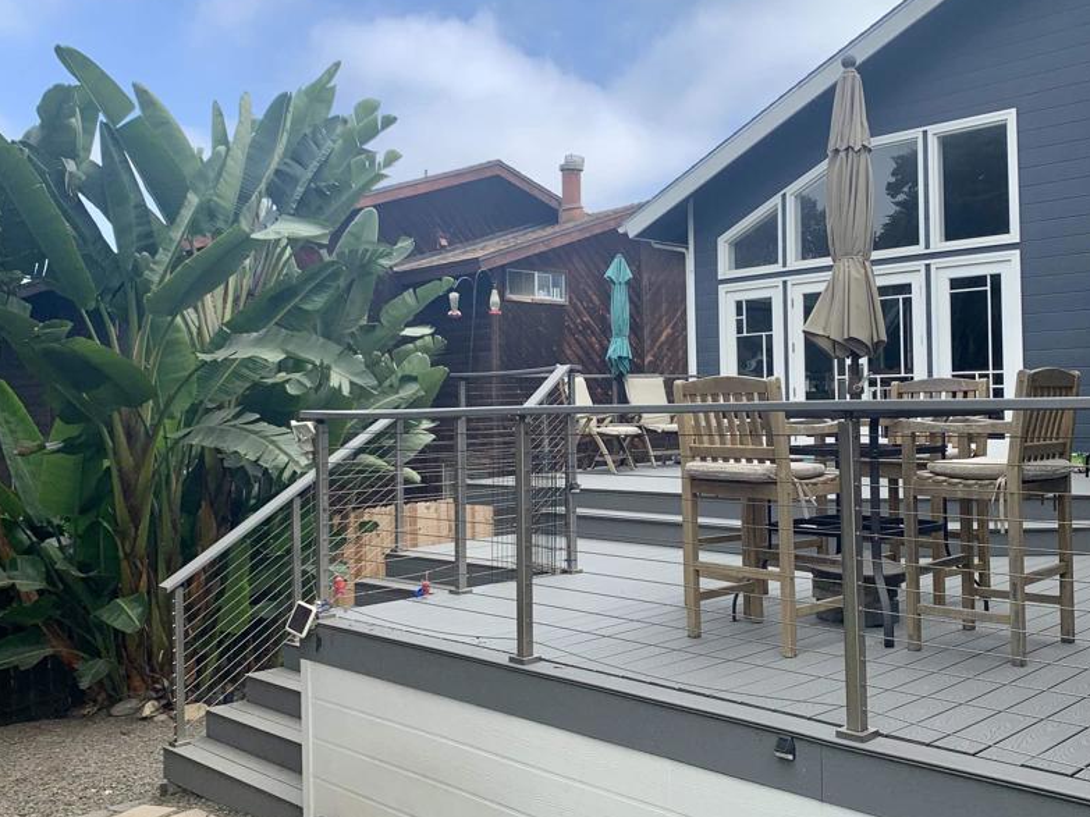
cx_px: 618
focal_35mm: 34
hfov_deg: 53.8
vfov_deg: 41.8
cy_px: 381
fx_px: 1070
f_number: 1.8
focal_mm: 4.25
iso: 25
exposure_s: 1/722
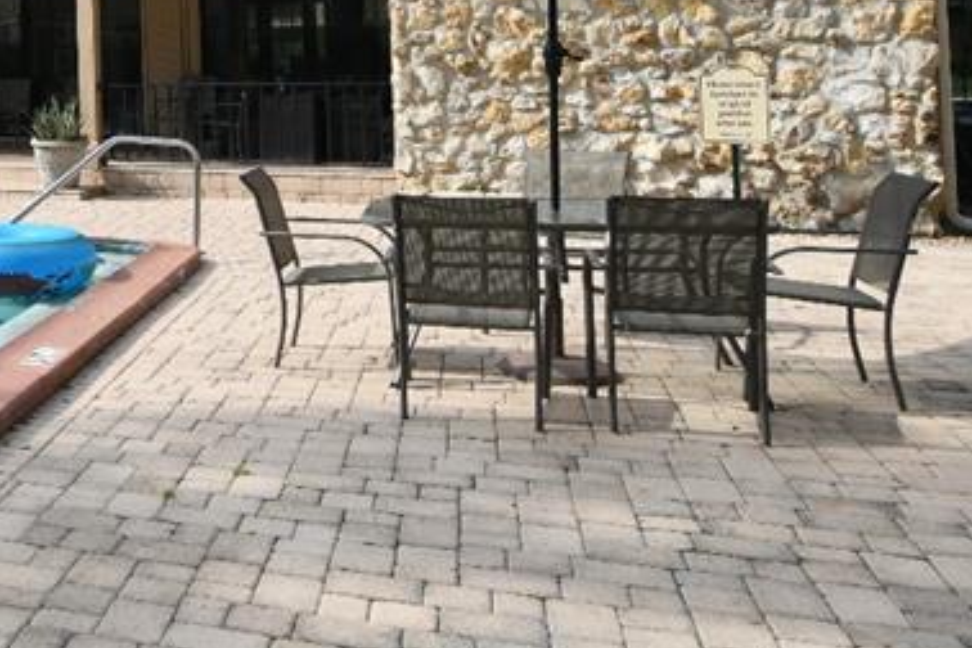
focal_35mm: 46
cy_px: 21
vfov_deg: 27.8
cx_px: -131
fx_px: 1242
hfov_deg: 35.6
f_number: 8
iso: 100
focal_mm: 17
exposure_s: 1/100
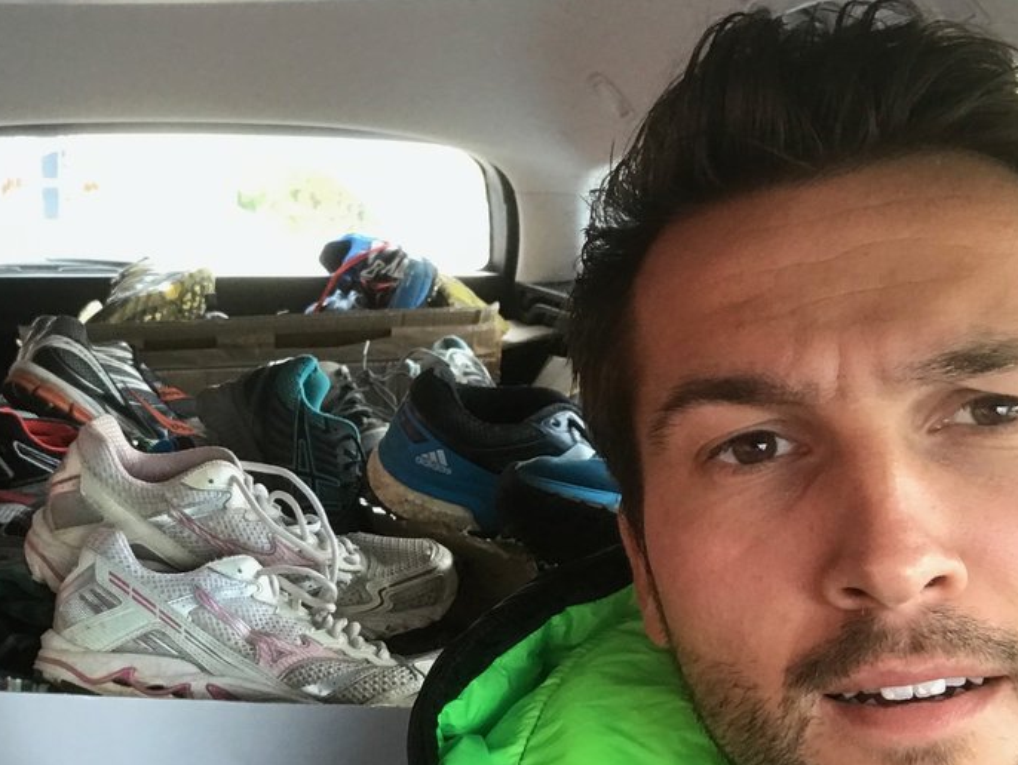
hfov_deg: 34.7
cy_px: 443
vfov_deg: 27.0
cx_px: 246
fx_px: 1590
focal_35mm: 54
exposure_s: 1/33
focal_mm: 2.87
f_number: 2.2
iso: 32
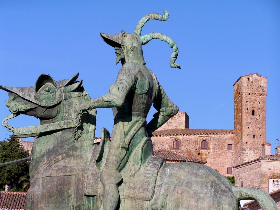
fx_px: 1068
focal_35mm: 132
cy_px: 105
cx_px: 140
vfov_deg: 11.2
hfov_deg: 14.9
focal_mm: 22
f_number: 3.5
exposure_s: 1/800
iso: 50
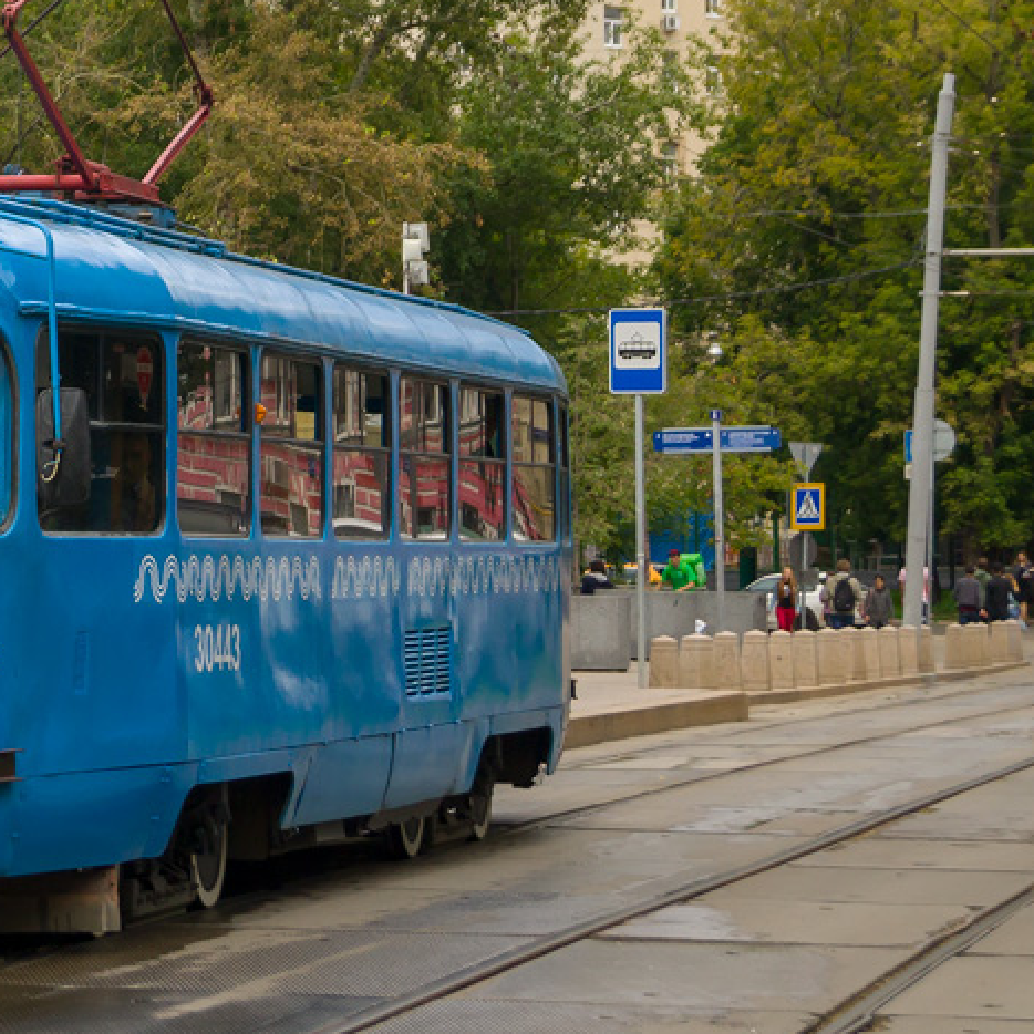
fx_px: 4934
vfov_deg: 11.9
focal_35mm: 146
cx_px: -244
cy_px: 316
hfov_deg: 11.7
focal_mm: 45
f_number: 7.1
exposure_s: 1/640
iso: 200
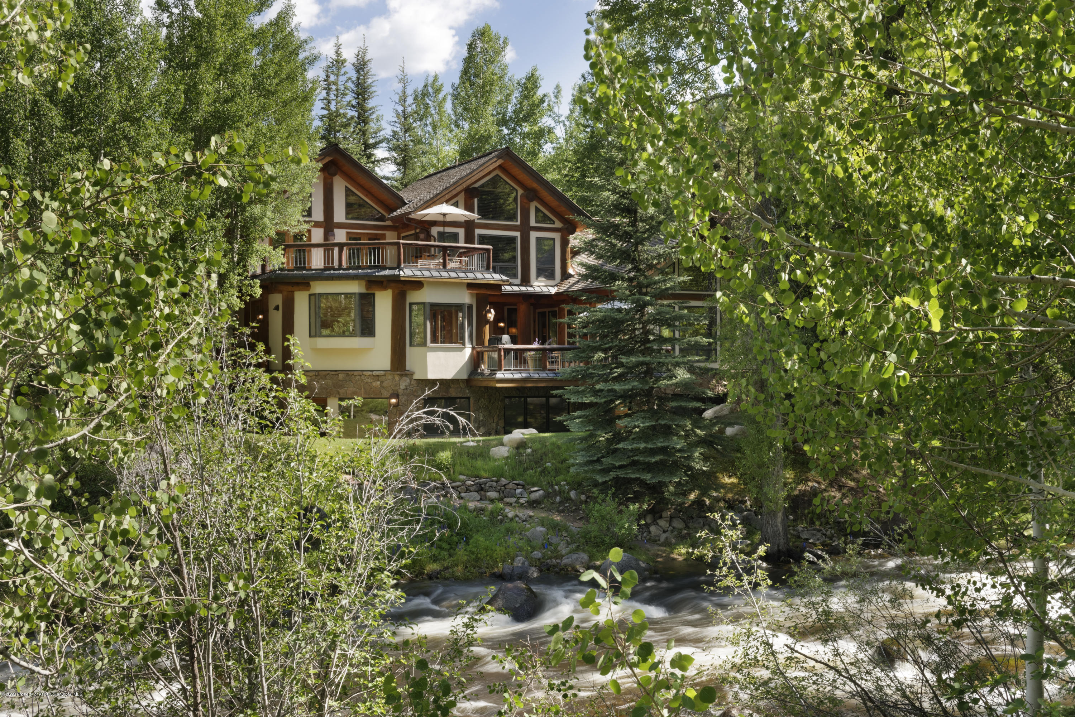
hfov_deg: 50.7
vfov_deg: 35.1
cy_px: 358
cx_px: 538
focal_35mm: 38
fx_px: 1135
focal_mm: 38
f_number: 22
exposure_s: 1/5
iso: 50
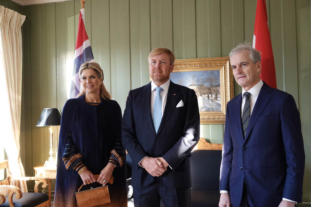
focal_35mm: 37
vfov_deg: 35.9
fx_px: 320
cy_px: 104
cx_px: 156
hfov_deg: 51.9
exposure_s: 1/40
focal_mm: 13.7
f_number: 3.2
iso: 400
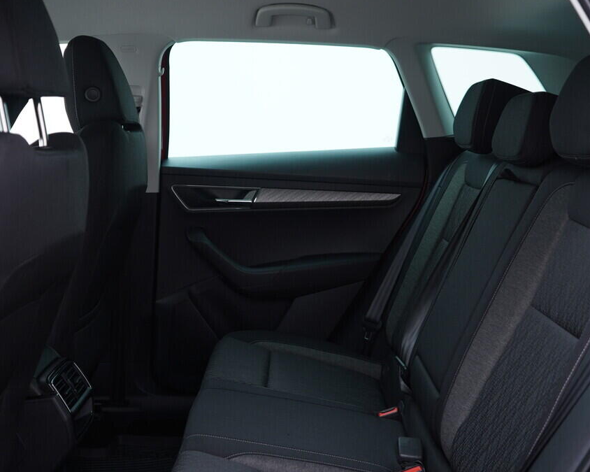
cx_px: 301
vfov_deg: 36.5
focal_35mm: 41
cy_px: 235
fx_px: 716
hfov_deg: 44.8
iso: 200
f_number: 2.8
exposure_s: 1/40
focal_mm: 24
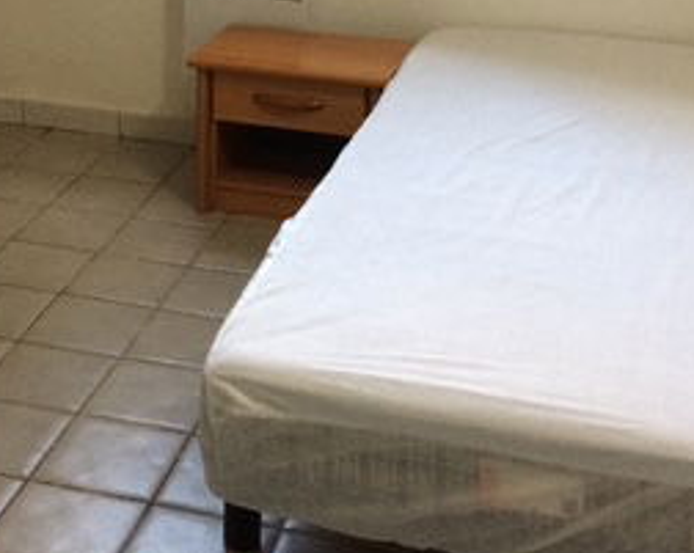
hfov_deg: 26.1
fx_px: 1477
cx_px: 182
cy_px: -88
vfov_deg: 20.1
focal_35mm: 72
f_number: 2.2
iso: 250
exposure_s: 1/33
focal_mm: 4.15
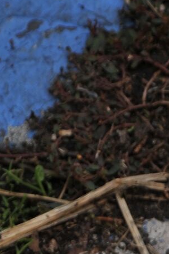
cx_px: -76
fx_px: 3903
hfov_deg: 2.5
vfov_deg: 3.7
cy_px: 572
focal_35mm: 553
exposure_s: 1/320
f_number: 5.6
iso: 100
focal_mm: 70
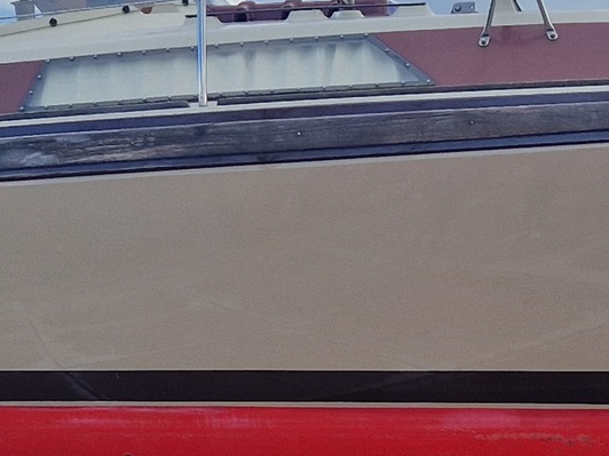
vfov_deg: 13.5
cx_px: 432
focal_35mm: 108
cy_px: 461
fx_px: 1900
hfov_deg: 18.1
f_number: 1.8
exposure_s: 1/1028
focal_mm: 5.4
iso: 50
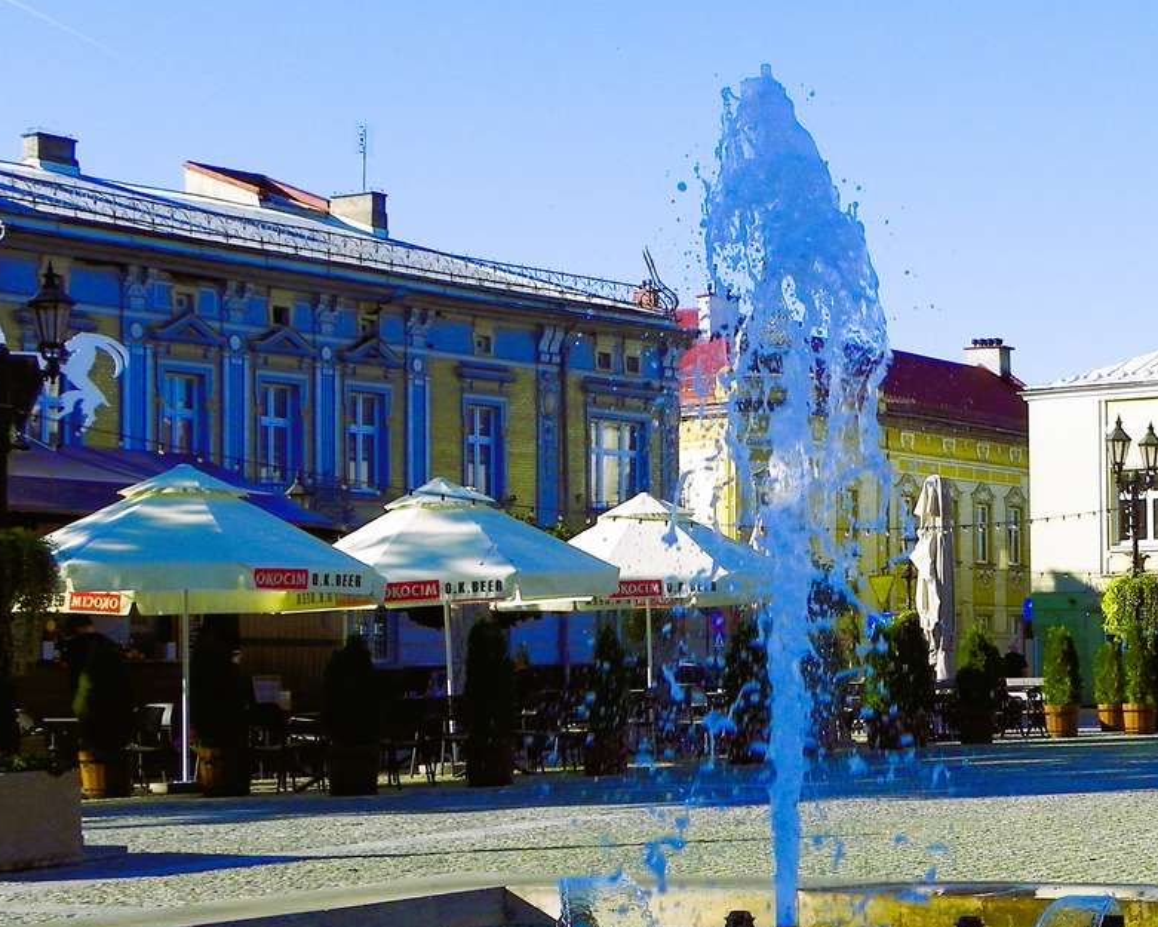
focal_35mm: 88
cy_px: 546
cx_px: 1091
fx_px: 3016
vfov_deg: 17.5
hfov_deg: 21.2
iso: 64
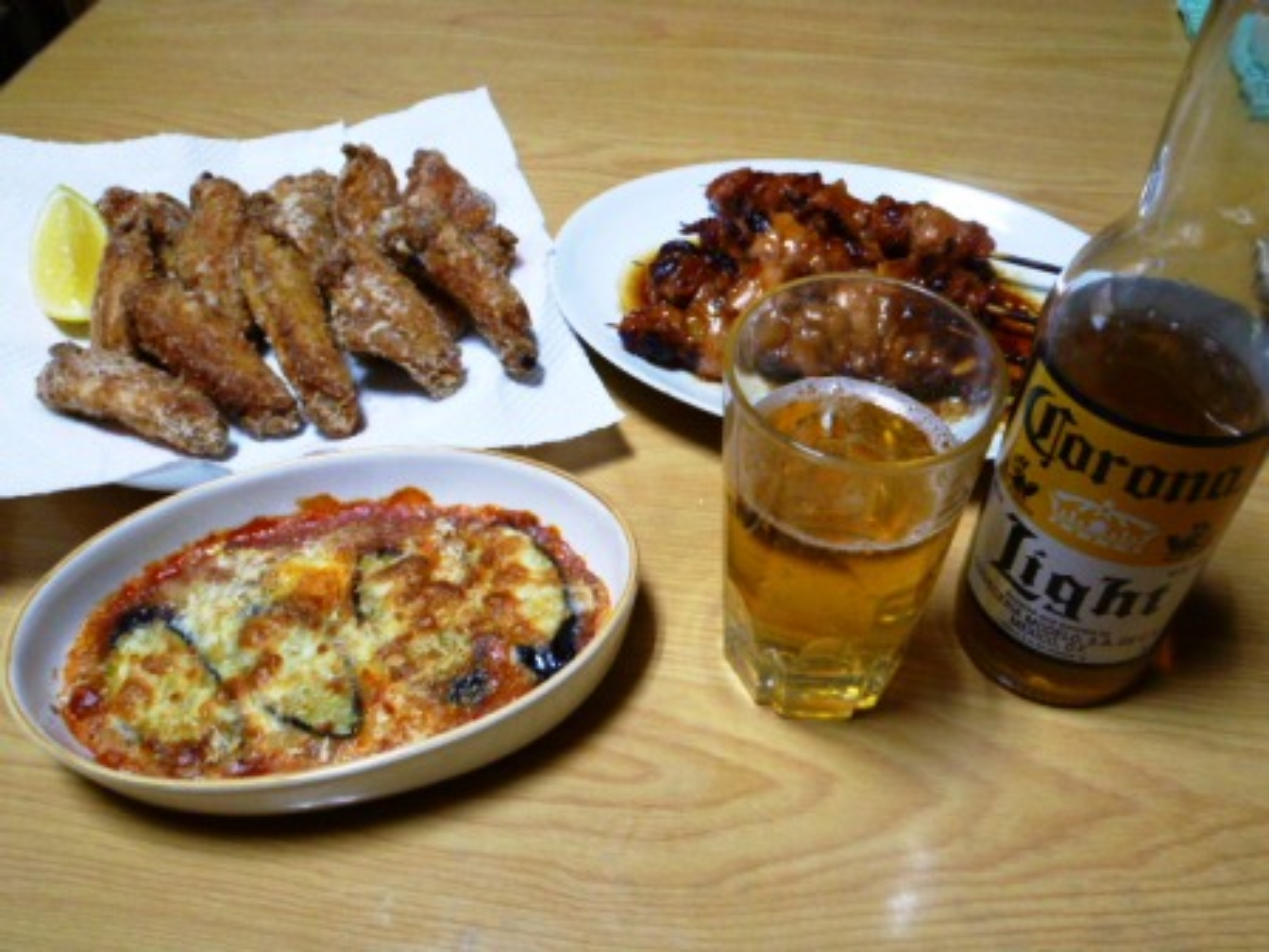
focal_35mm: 31
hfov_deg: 58.4
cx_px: 634
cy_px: 476
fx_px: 1136
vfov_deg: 45.4
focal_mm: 5.5
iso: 400
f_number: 3.1
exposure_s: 1/10
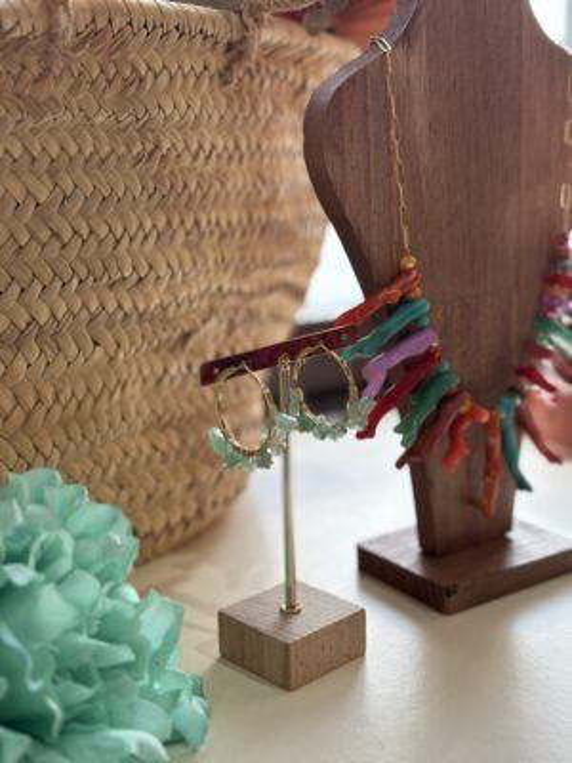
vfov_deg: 36.8
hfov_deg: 28.0
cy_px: 382
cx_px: 286
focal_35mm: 52
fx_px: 1146
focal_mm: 5.96
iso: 80
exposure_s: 1/100
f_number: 1.6
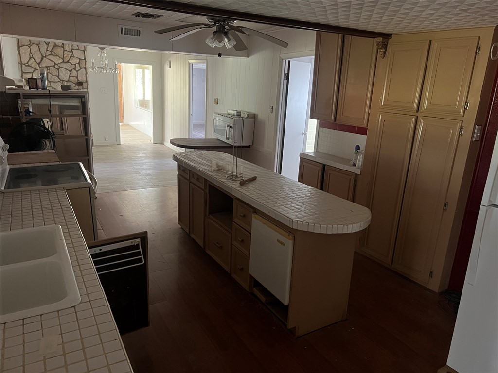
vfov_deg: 53.1
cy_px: 186
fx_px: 374
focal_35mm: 26
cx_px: 249
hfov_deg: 67.3
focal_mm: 5.7
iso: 500
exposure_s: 1/41
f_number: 1.5
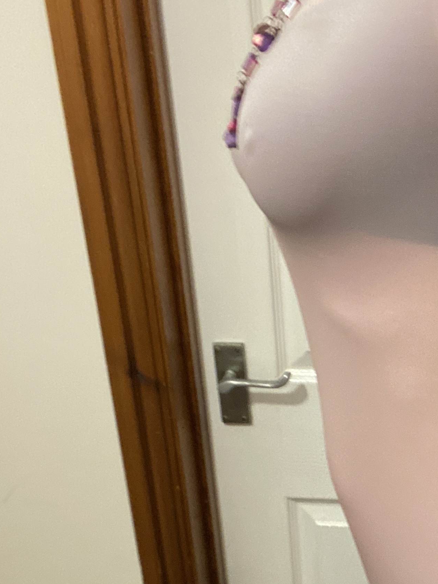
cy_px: 469
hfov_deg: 25.7
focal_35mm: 55
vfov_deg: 33.9
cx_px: 392
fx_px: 928
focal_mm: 2.71
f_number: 2.2
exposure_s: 1/25
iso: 320
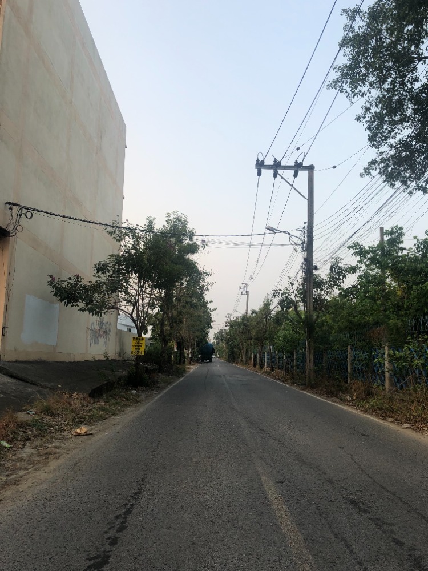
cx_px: 214
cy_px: 286
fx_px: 462
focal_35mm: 28
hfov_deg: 49.7
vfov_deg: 63.4
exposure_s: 1/236
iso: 20
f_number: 1.8
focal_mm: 3.99
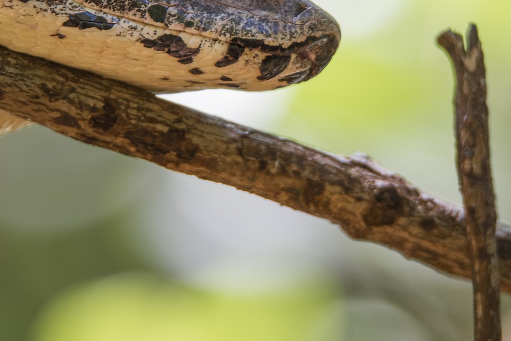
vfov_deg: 0.9
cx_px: 346
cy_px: 16
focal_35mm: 1567
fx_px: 22245
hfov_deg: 1.3
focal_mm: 600
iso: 400
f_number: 6.3
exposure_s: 1/80
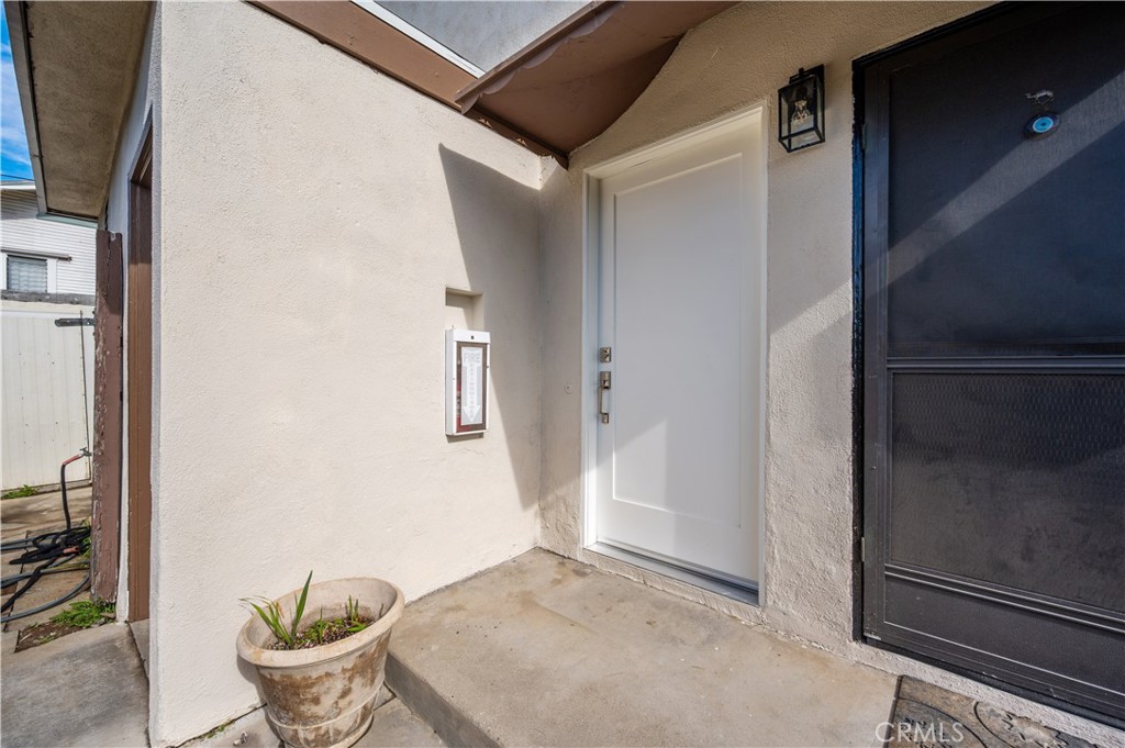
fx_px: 437
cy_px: 374
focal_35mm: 14
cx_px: 562
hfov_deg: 104.3
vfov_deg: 81.1
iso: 100
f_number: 7.1
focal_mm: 14
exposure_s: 1/500
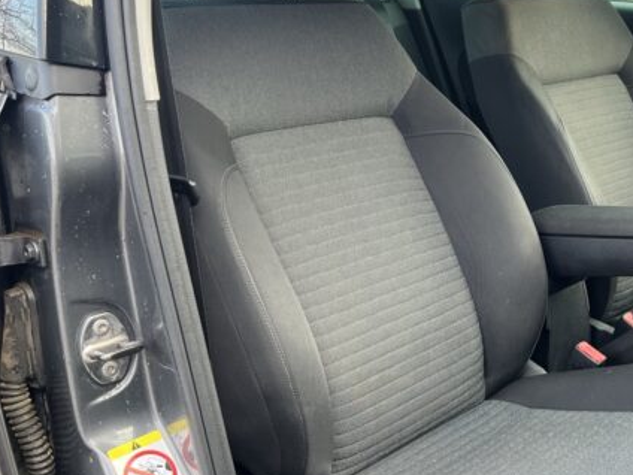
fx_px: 896
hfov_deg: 37.7
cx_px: 496
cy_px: 273
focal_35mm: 49
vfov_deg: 29.6
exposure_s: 1/121
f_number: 1.5
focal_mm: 5.7
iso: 100
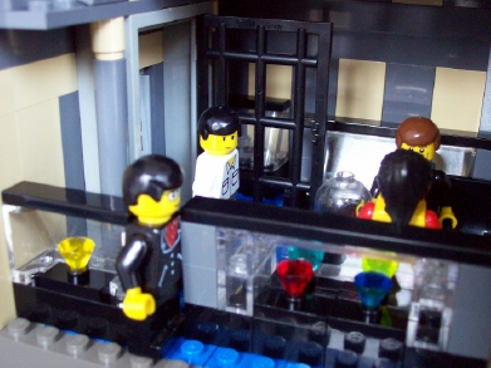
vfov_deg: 31.5
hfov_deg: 41.3
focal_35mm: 46
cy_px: 185
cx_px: 245
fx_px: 652
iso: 160
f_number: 3
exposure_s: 1/8
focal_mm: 7.6
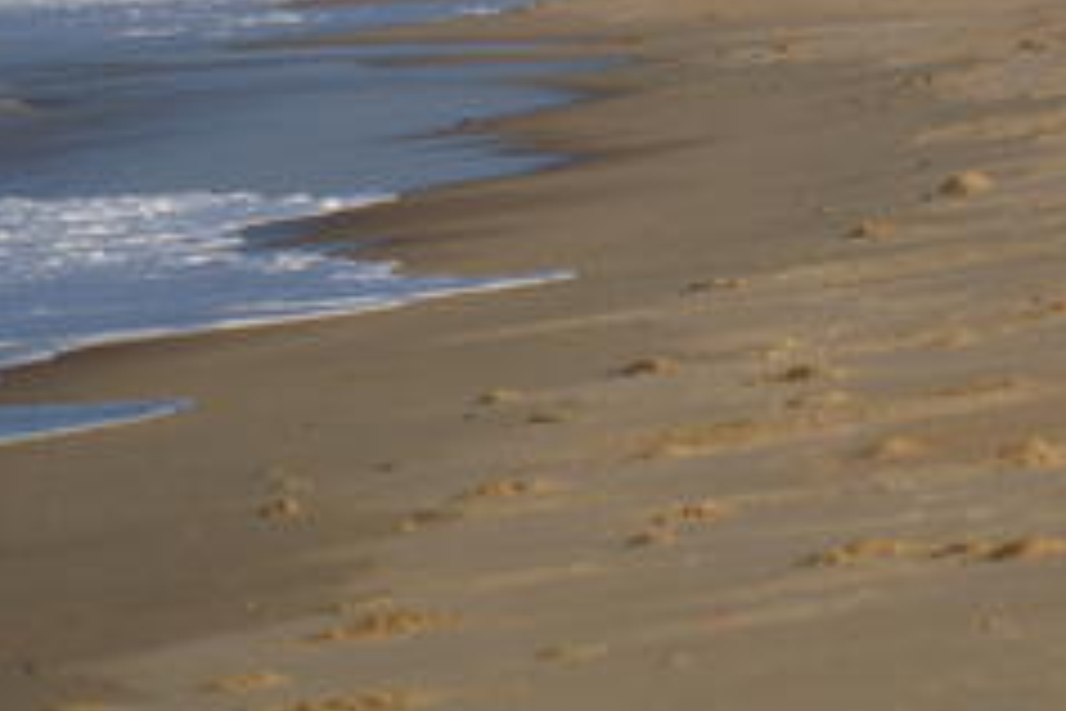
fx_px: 19157
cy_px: -130
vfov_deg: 2.1
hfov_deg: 3.2
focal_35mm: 647
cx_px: 967
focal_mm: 160
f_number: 5.6
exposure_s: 1/1600
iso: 200
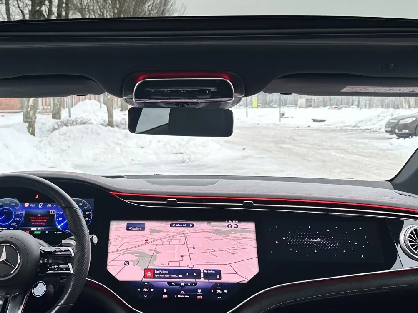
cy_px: 154
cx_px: 149
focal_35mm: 46
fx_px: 555
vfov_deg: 31.5
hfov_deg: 40.9
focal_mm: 6.86
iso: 125
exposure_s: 1/108
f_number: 1.78
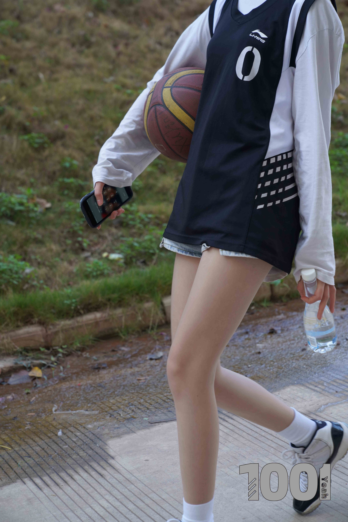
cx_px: 174
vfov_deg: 29.2
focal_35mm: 69
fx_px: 1000
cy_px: 261
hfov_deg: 19.7
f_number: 5
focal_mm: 69
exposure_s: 1/320
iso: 640
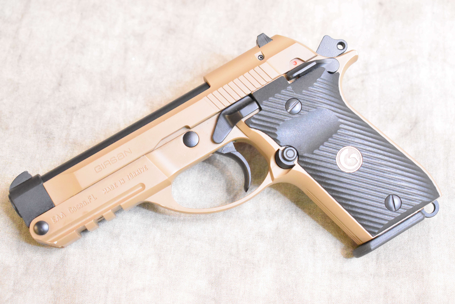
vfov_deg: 18.9
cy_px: 152
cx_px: 228
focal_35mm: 72
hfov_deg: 28.1
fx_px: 910
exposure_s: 1/100
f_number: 5.3
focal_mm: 48
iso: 12800
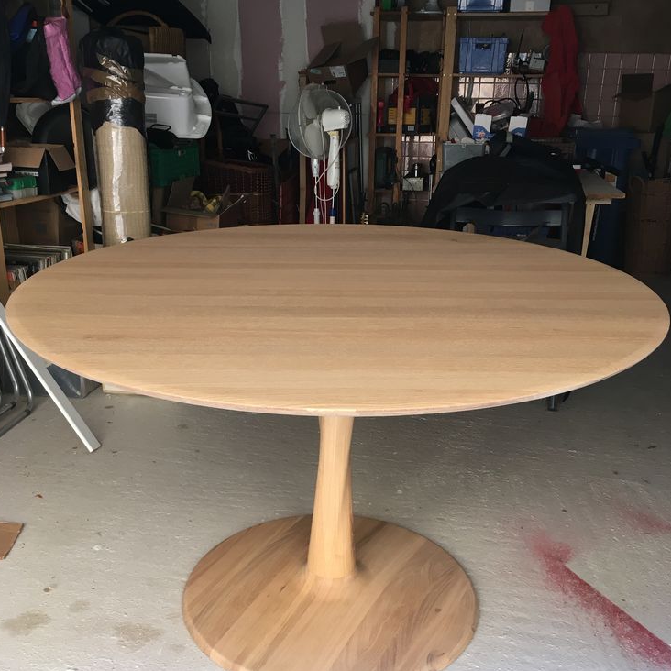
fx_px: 768
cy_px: 370
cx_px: 332
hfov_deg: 47.2
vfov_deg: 47.1
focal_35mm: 35
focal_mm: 4.15
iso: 64
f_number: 2.2
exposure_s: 1/33
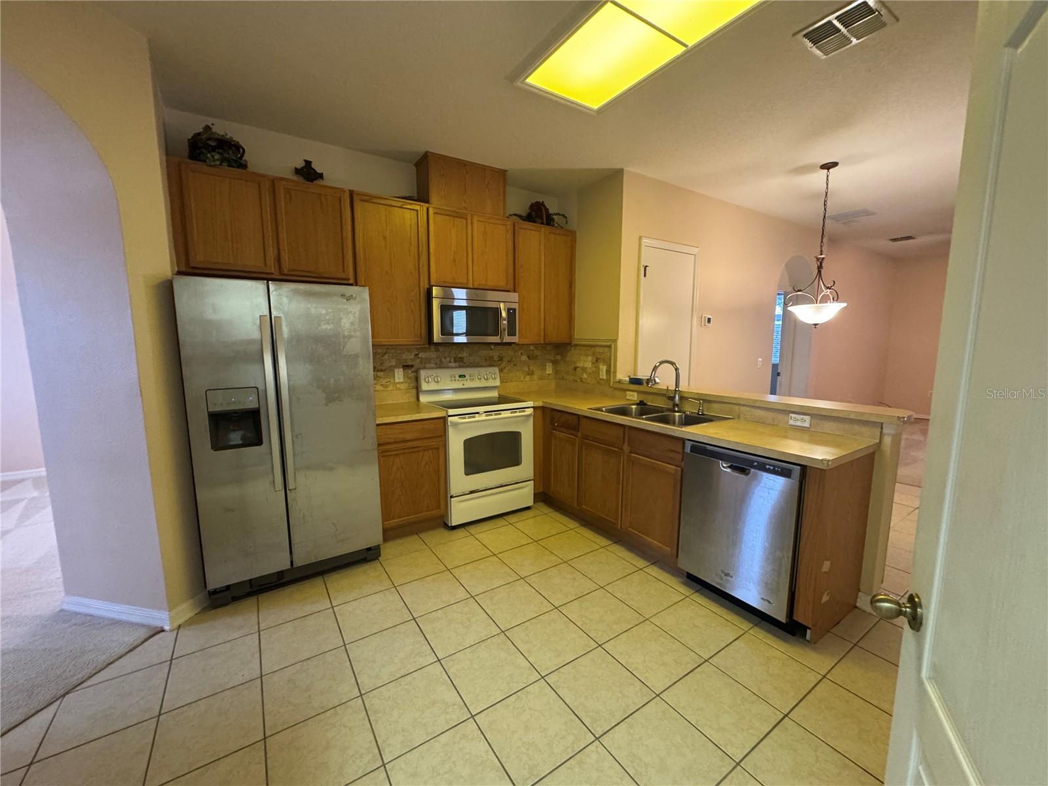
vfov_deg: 85.7
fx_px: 424
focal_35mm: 14
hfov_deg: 102.1
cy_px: 393
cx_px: 524
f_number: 2.2
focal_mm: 2.22
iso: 500
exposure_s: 1/60
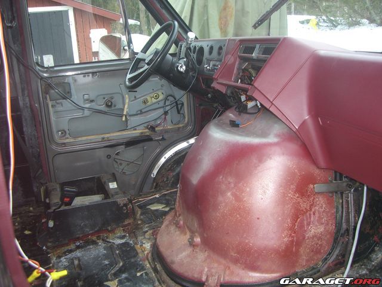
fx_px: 419
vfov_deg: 37.7
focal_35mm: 38
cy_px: 144
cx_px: 191
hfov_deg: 49.0
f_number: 2.7
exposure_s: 1/60
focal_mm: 6.2
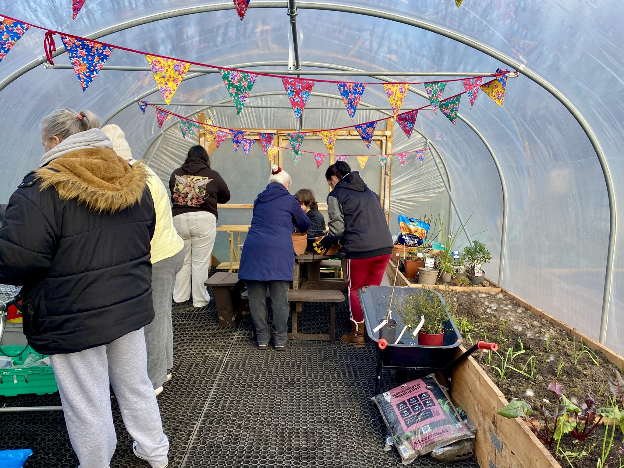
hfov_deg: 67.3
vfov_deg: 53.1
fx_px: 469
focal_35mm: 26
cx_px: 312
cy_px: 234
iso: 32
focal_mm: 4.25
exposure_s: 1/444
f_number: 1.8
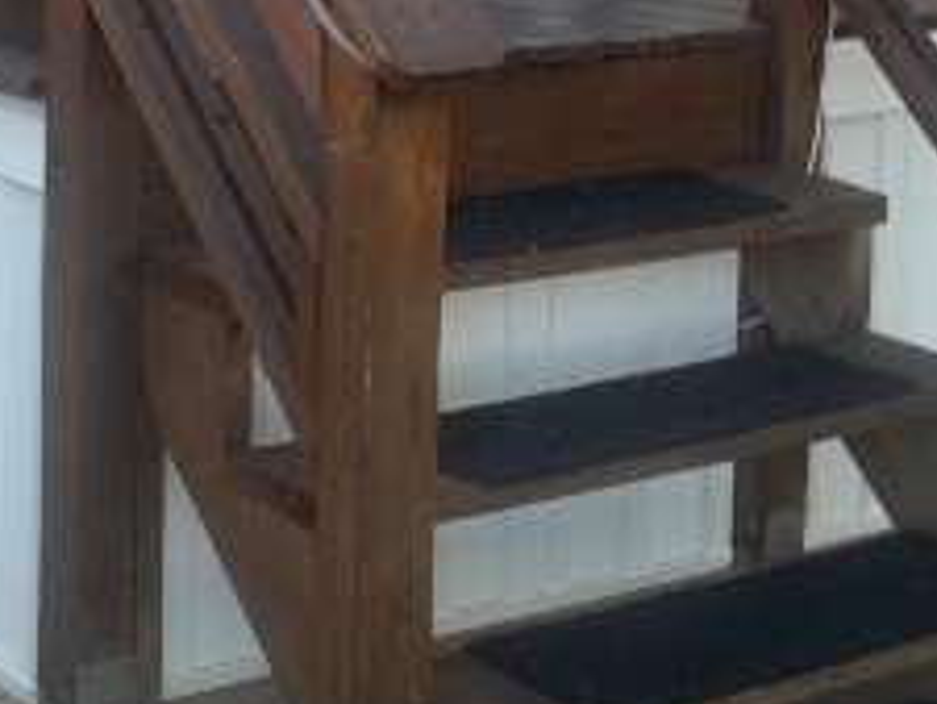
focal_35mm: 88
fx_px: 2383
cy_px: 33
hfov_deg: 22.1
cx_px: 287
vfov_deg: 16.5
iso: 64
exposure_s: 1/80
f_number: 3.3
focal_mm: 5.9
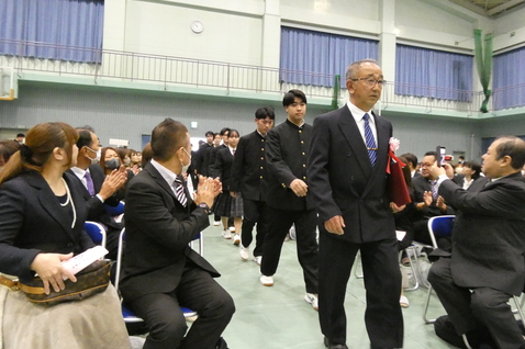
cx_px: 262
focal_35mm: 23
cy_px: 158
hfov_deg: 76.1
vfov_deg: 55.0
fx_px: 335
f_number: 2.9
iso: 2000
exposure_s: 1/125
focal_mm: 3.9
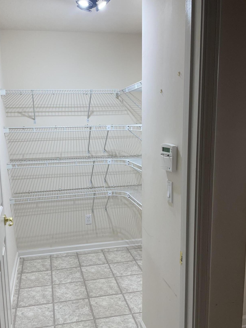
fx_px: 303
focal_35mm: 32
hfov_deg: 44.0
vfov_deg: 56.7
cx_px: 101
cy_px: 178
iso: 50
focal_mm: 4.2
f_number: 1.6
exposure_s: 1/120
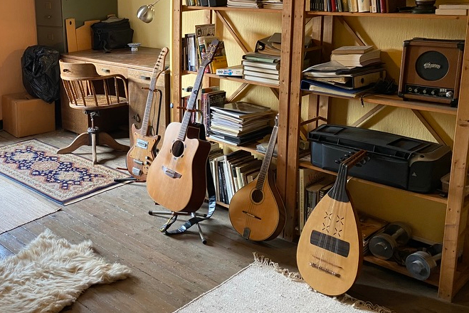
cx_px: 105
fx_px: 547
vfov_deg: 31.6
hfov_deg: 44.5
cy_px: 100
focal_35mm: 42
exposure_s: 1/50
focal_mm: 4.25
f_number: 1.8
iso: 160
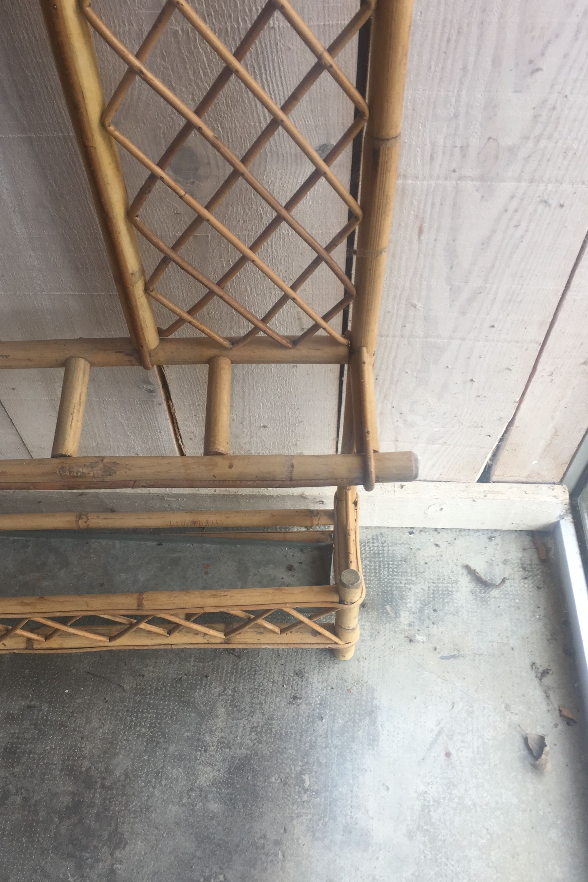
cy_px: 436
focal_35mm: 31
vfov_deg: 60.3
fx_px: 760
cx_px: 272
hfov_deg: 42.3
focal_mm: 4.15
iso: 32
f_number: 2.2
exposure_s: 1/50
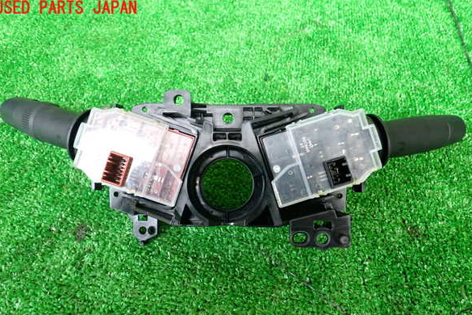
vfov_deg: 41.0
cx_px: 232
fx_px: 420
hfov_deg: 58.7
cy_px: 180
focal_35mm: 32
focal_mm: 5.4
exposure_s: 1/60
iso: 640
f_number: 2.3
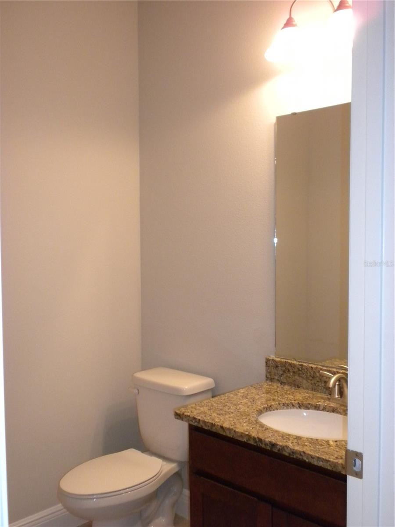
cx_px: 198
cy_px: 264
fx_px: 563
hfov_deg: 38.7
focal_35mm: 37
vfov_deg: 50.1
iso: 400
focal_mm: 6.6
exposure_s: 1/30
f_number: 3.5
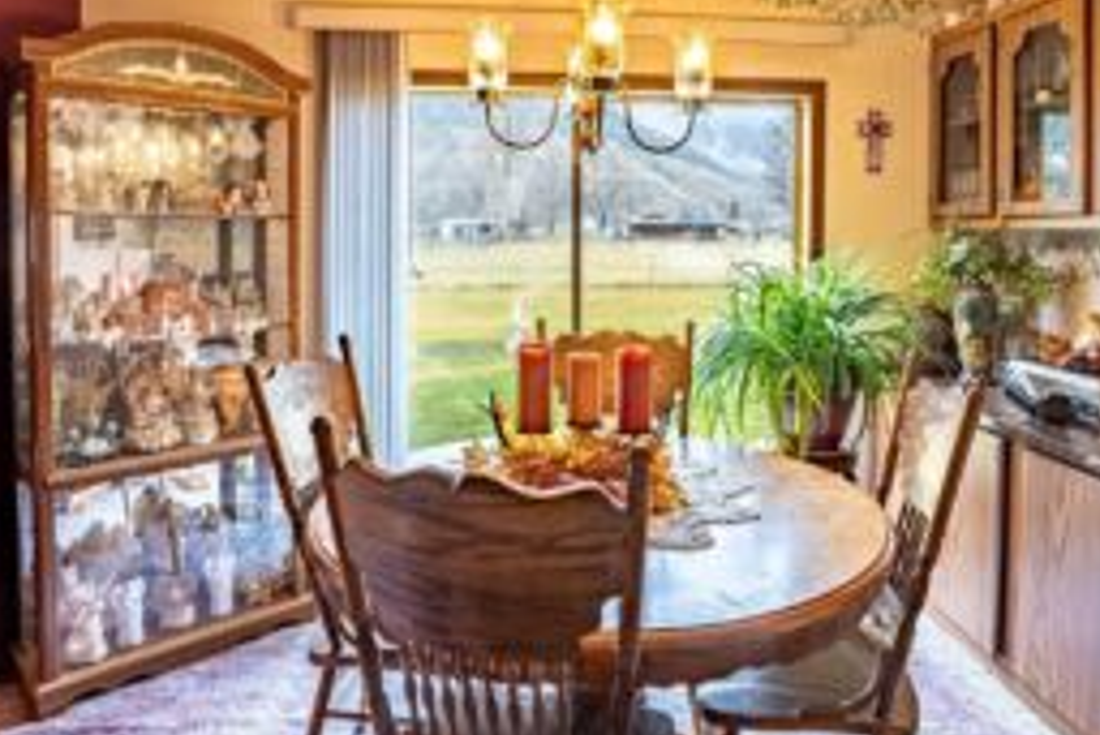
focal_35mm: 25
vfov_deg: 50.5
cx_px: 589
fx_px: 764
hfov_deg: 71.4
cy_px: 251
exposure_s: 1/250
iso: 400
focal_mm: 16
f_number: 8
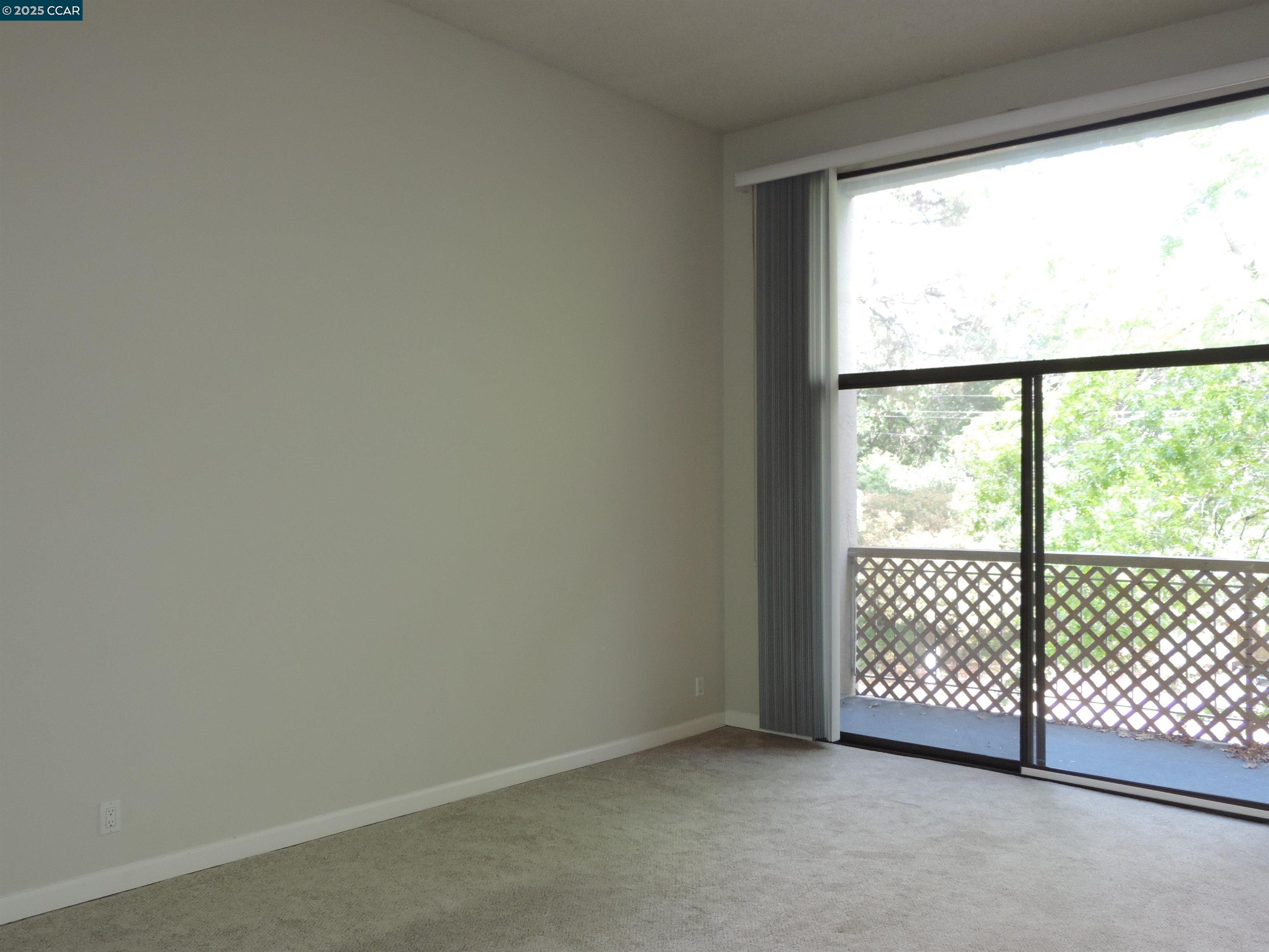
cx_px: 634
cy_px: 476
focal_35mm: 30
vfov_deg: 46.8
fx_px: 1100
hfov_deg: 60.0
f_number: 3.1
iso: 200
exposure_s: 1/40
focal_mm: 5.3
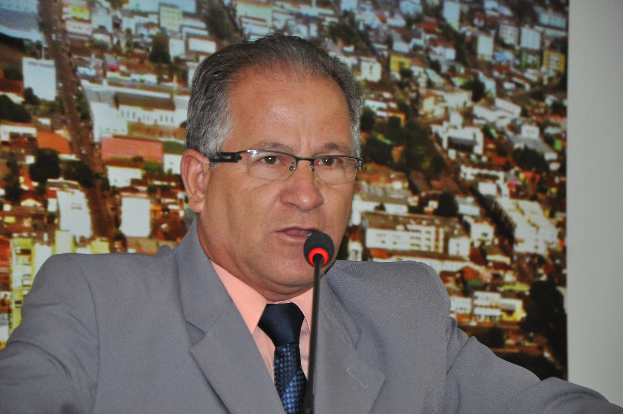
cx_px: 312
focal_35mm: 158
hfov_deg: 13.1
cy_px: 207
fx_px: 2722
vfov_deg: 8.7
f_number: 5.6
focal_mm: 105
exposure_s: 1/60
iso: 800
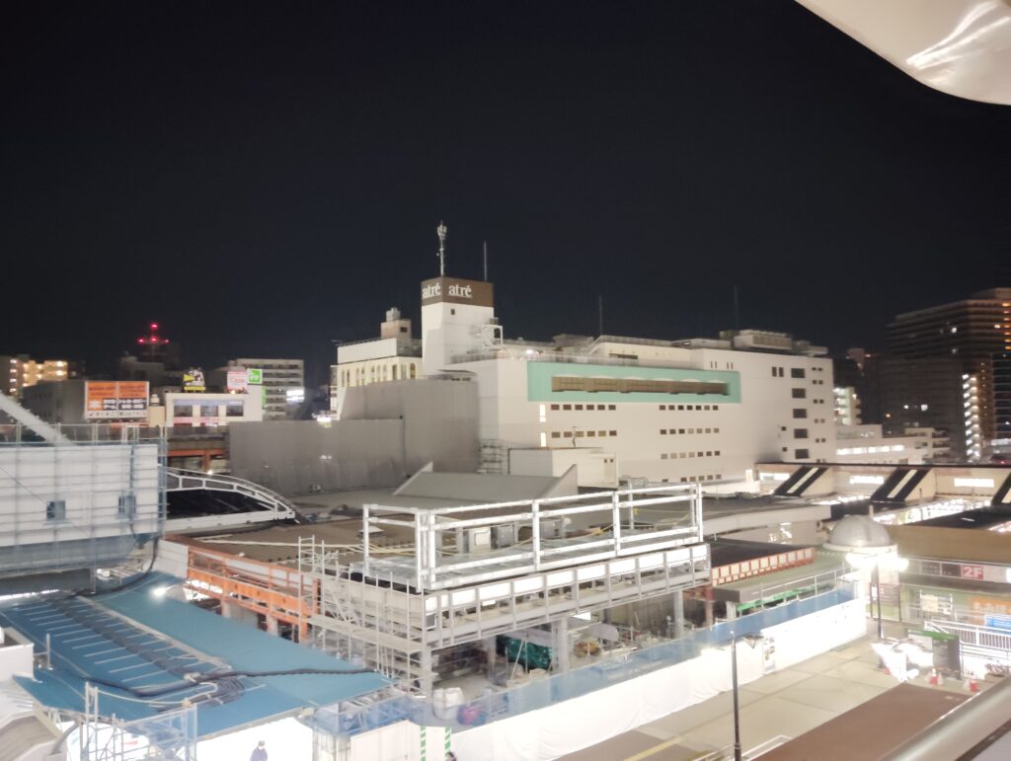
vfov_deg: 49.9
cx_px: 506
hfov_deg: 63.4
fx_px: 819
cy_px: 380
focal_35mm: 28
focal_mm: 4.22
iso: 3232
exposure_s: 1/15
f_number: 1.8
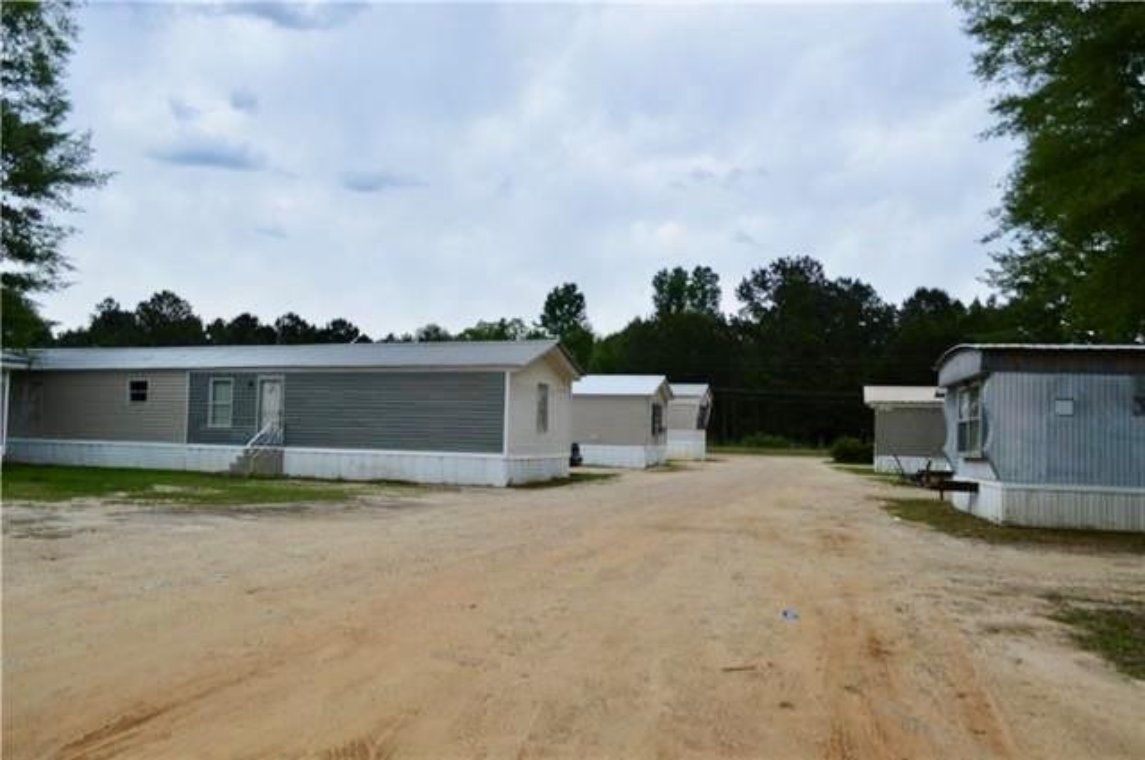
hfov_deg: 67.4
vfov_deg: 47.8
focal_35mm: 27
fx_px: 858
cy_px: 380
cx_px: 572
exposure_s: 1/125
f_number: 5.6
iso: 140
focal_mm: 18
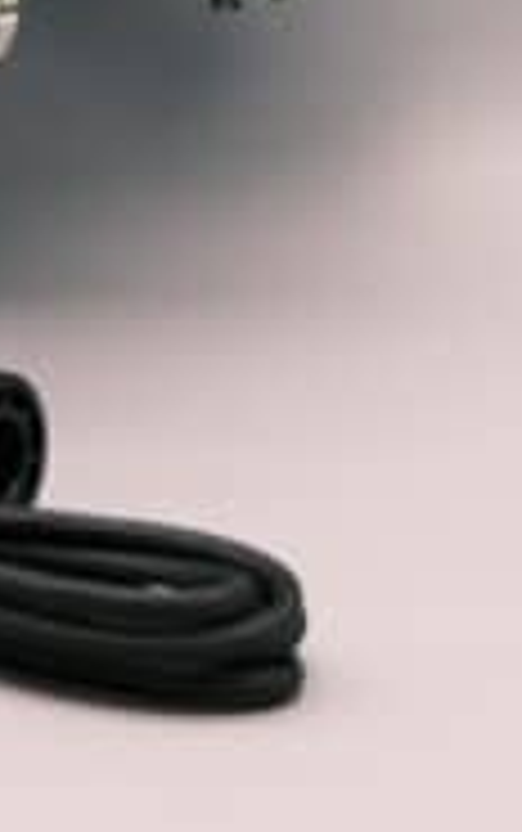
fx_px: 3656
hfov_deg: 8.0
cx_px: -292
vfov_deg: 13.0
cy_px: 328
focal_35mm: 161
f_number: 9
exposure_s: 1/150
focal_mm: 50
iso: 1600
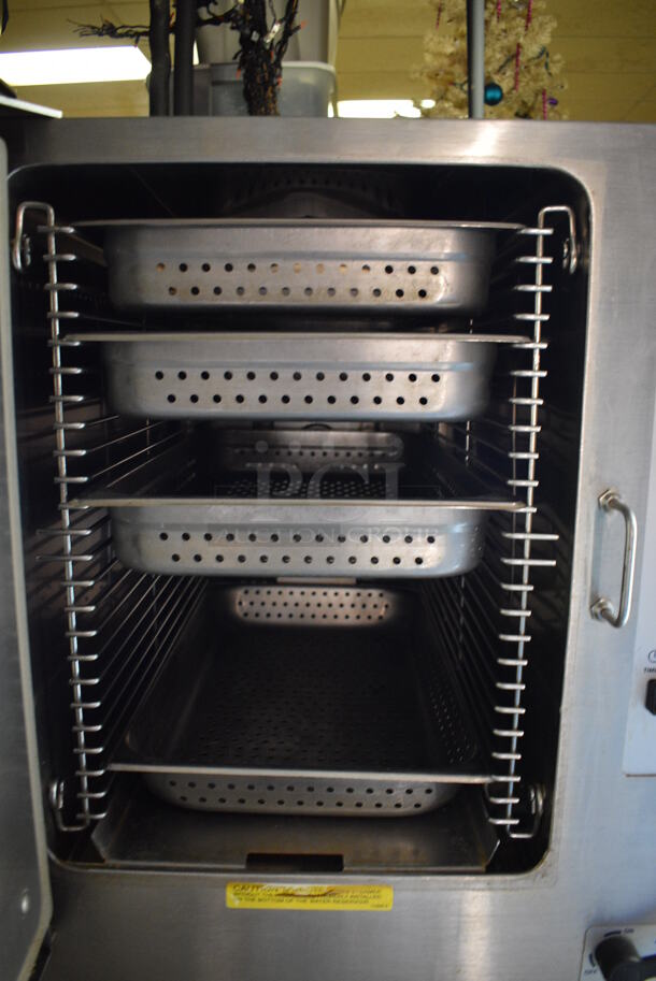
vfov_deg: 67.3
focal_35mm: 27
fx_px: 737
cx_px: 328
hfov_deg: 48.0
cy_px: 490
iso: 1800
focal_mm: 18
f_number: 3.5
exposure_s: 1/30
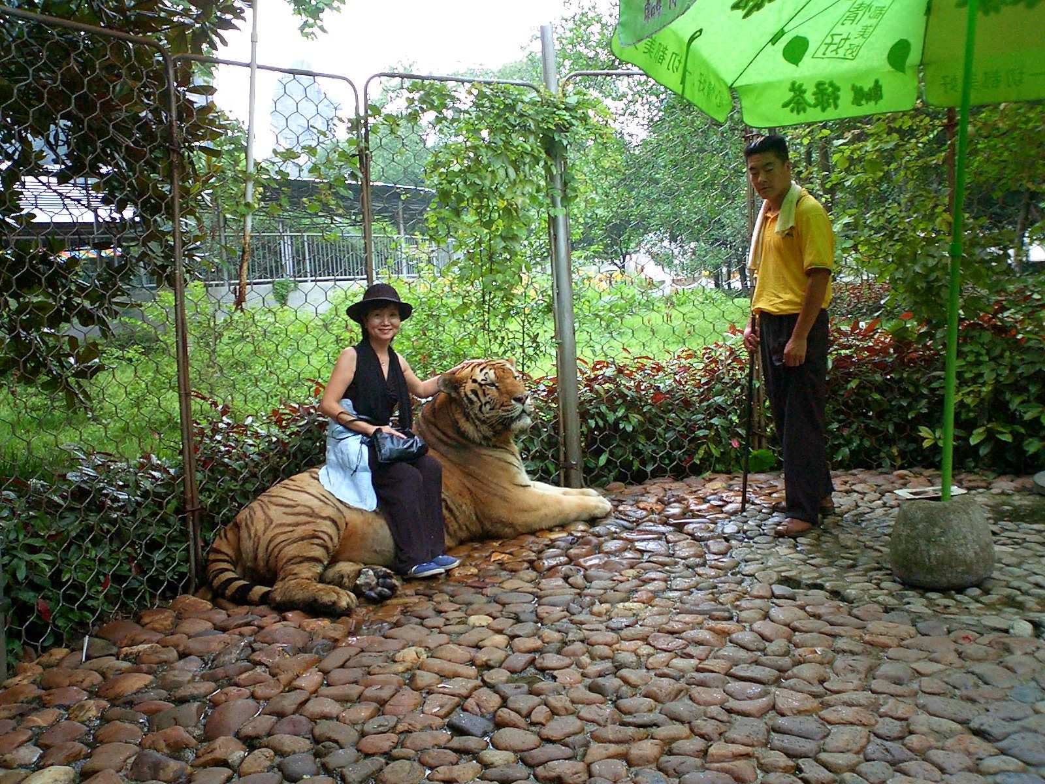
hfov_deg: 50.1
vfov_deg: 38.7
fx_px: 1117
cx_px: 522
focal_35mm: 37
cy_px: 392
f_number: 3.5
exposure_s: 1/80
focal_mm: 5.6
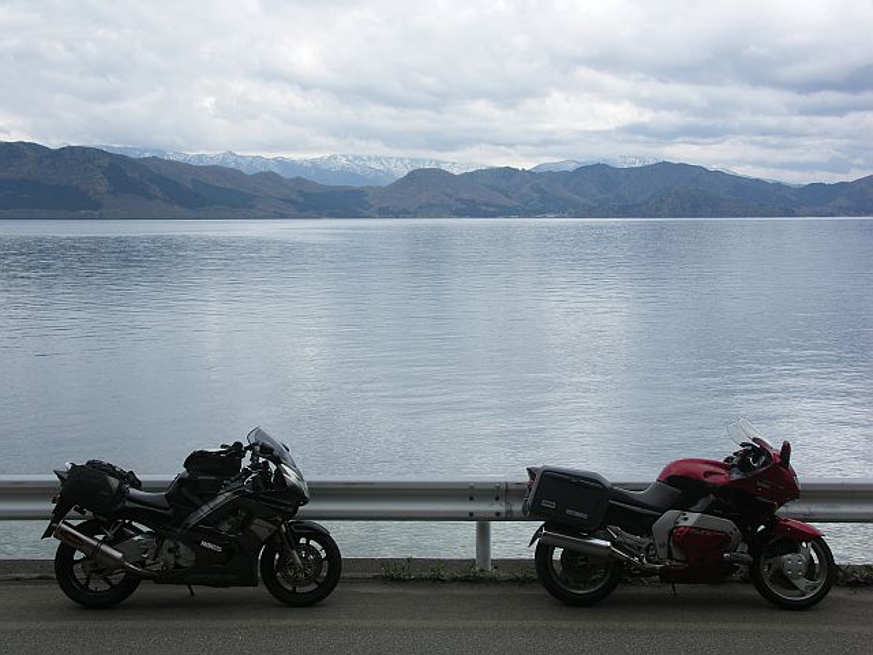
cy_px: 328
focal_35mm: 44
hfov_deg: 42.9
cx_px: 436
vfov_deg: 32.9
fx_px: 1110
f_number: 6.3
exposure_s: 1/200
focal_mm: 11.4
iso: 50
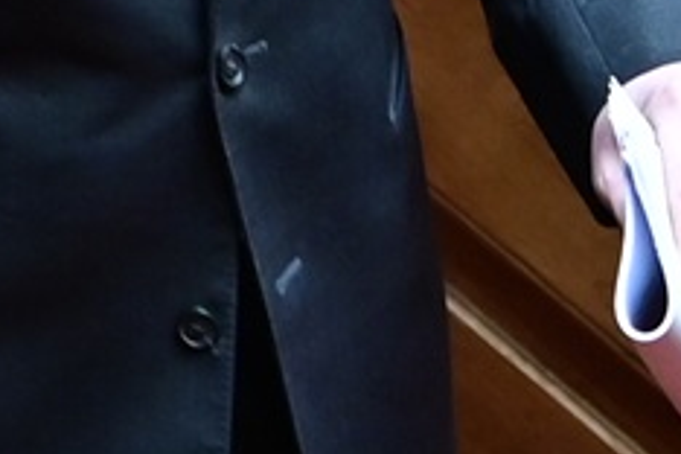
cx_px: 218
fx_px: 17667
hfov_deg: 2.2
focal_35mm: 934
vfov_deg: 1.5
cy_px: -282
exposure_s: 1/160
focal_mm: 105
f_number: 3.2
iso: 400
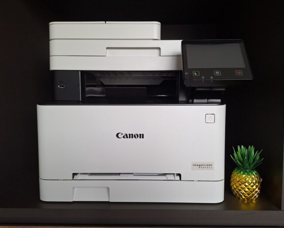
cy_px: 115
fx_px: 210
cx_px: 150
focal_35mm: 25
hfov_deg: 68.0
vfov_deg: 56.8
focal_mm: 5.54
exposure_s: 1/40
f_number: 1.8
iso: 100
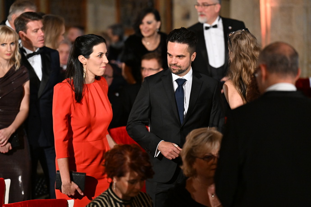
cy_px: 104
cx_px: 156
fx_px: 1728
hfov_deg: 10.3
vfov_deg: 6.9
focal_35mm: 200
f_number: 4
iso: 8000
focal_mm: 200
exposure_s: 1/320
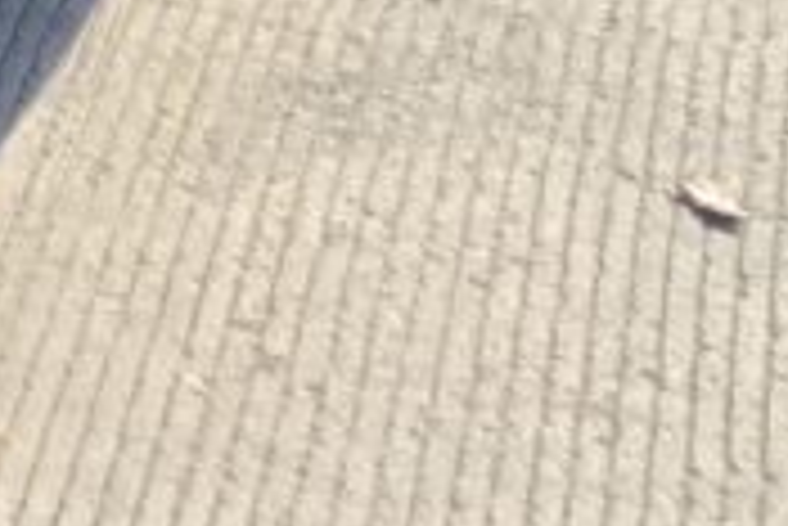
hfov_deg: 10.5
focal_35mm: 176
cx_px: -914
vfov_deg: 7.5
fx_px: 3856
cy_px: -580
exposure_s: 1/613
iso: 16
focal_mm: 3
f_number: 1.8
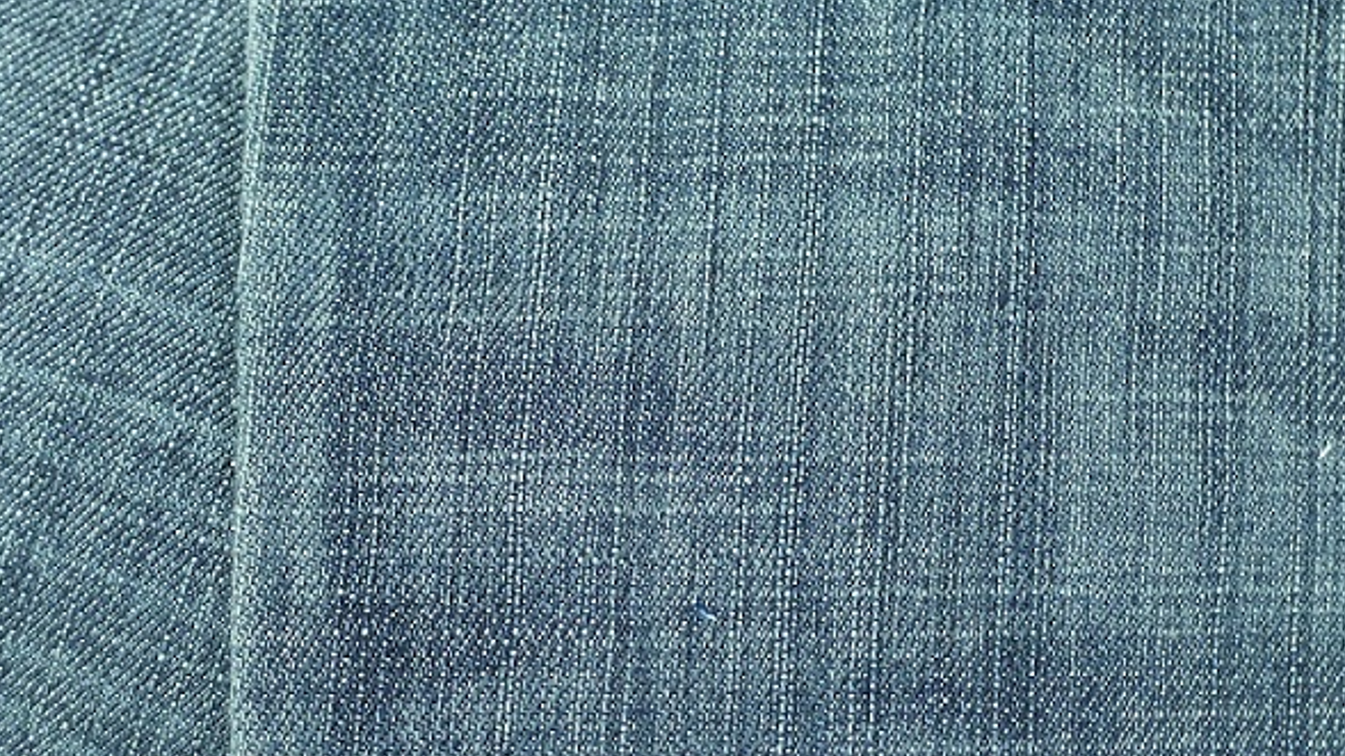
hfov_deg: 29.6
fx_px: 2532
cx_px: 888
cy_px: 301
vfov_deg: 17.0
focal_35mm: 71
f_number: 4.8
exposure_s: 1/10
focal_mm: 24
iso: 400
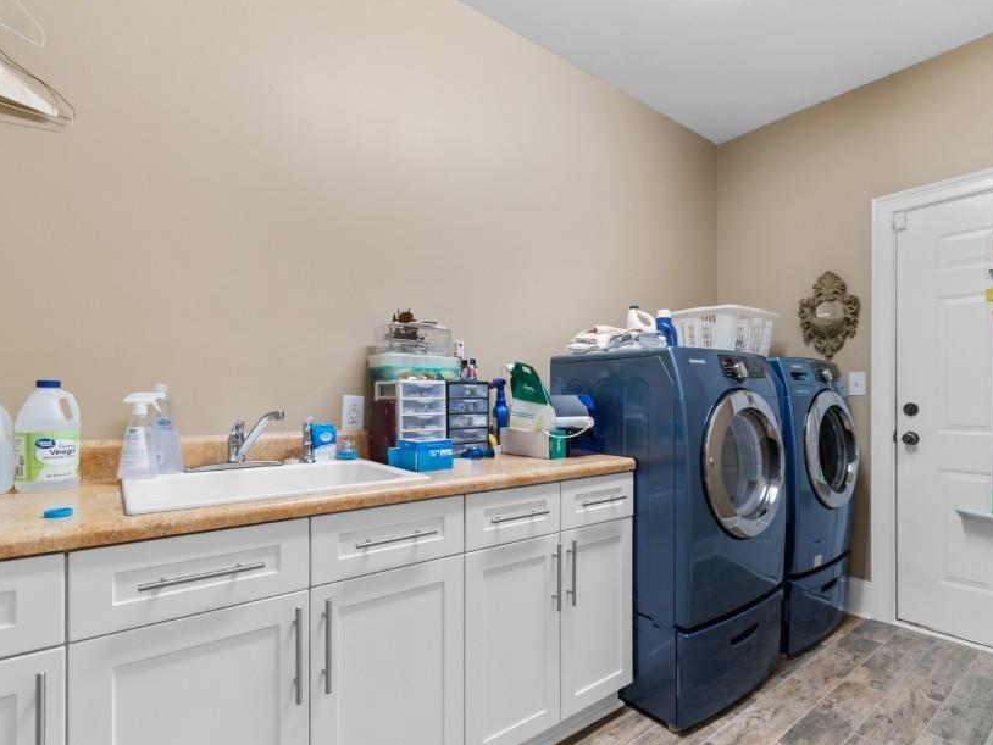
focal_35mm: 17
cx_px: 542
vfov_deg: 74.7
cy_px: 387
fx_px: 488
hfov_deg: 90.8
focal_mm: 10
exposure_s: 1/2
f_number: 4.5
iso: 100
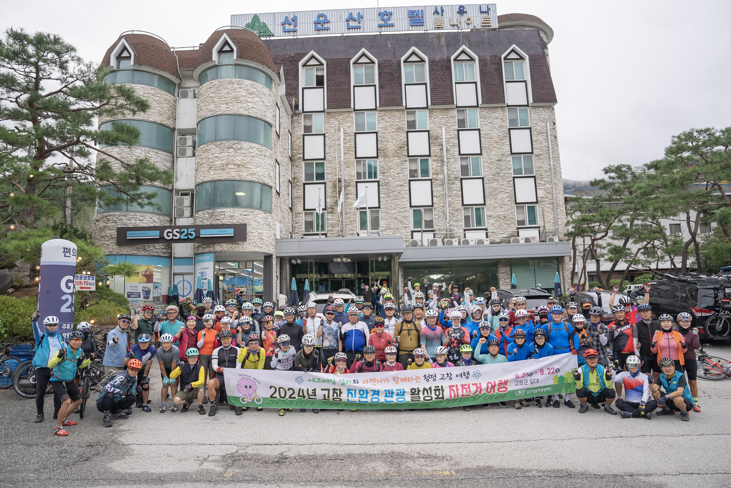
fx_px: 488
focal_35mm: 24
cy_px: 244
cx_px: 366
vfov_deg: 53.2
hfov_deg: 73.7
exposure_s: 1/200
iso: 100
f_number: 2.8
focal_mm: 24
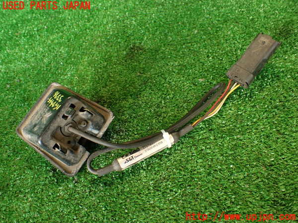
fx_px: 275
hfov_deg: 56.8
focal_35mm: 32
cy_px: 112
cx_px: 149
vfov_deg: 44.2
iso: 200
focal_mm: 5.79
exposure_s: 1/40
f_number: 2.4
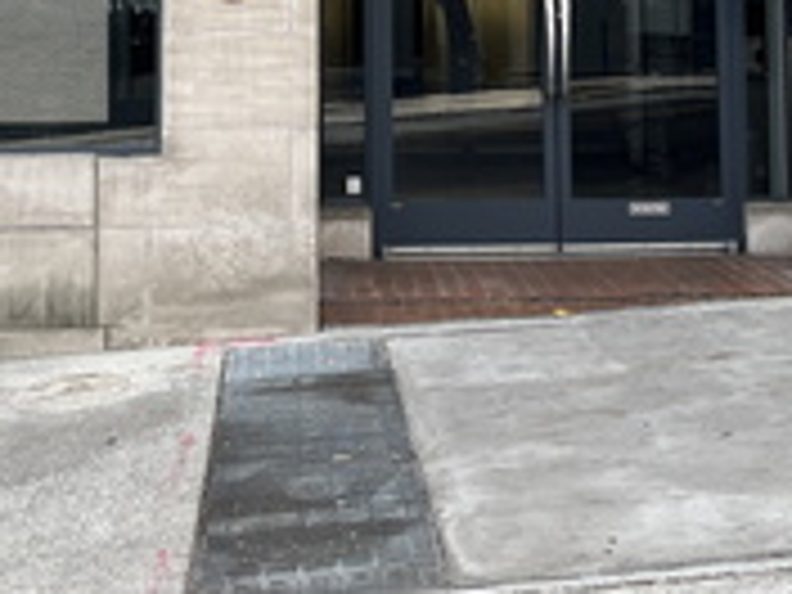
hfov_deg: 32.7
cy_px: -72
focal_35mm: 59
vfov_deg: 23.2
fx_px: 1350
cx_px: 374
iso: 50
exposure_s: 1/484
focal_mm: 5.1
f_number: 1.6
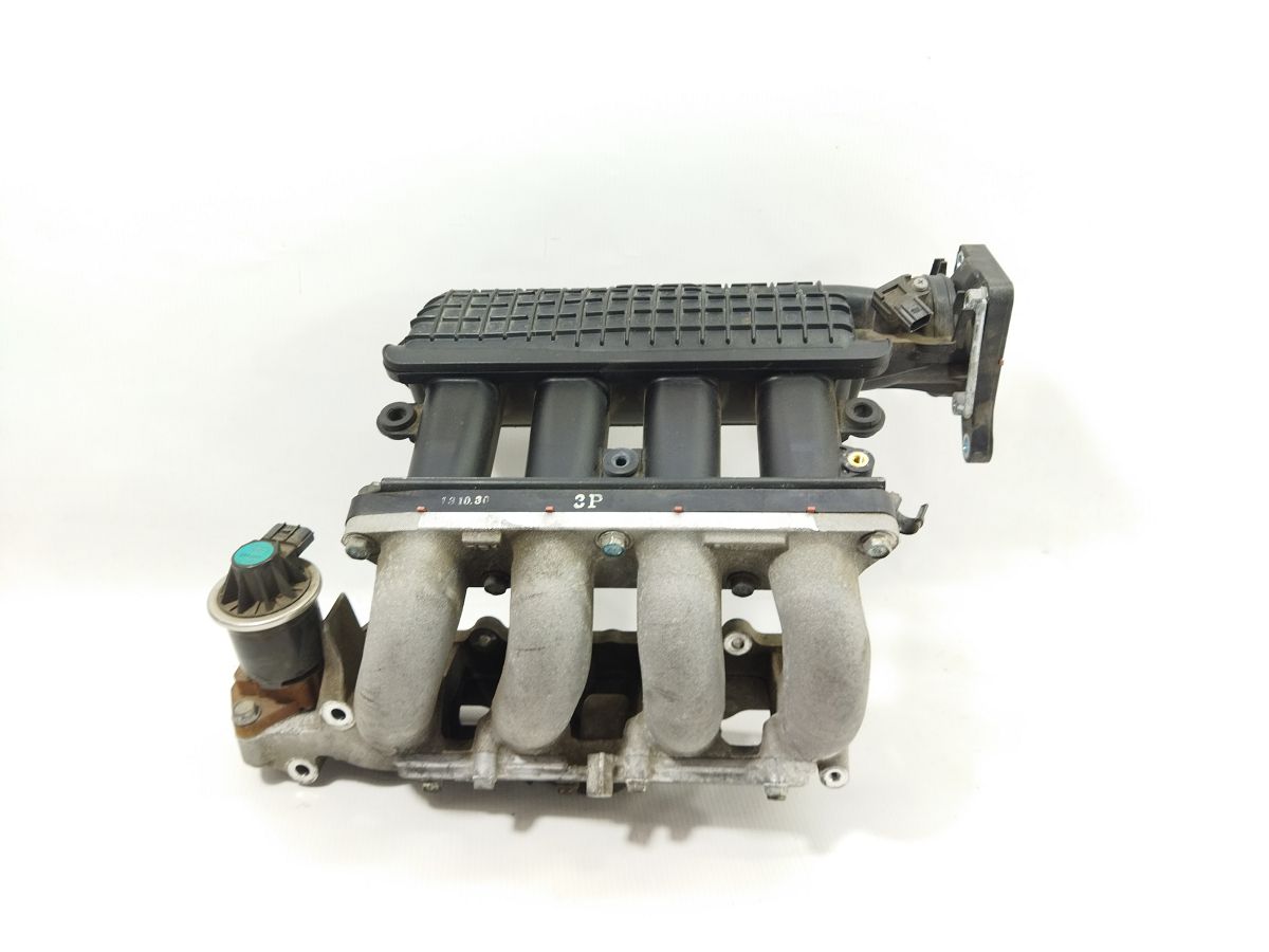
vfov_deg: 51.4
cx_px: 634
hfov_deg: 65.3
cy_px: 476
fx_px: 990
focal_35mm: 27
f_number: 1.79
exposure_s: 1/50
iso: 107
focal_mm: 4.71
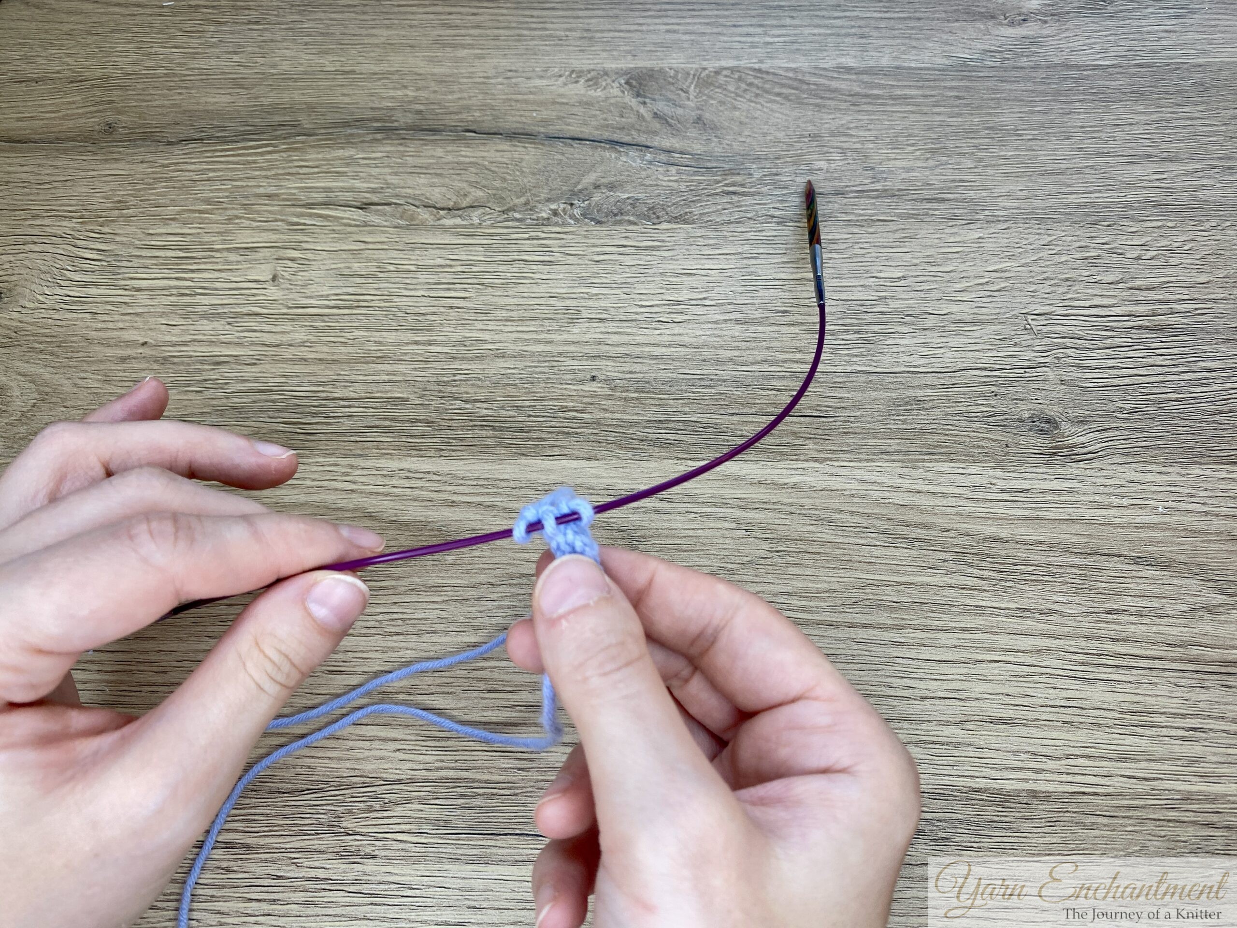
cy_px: 464
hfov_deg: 67.3
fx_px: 929
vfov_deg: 53.1
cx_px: 618
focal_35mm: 26
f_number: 1.8
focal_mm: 4.25
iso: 50
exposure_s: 1/100
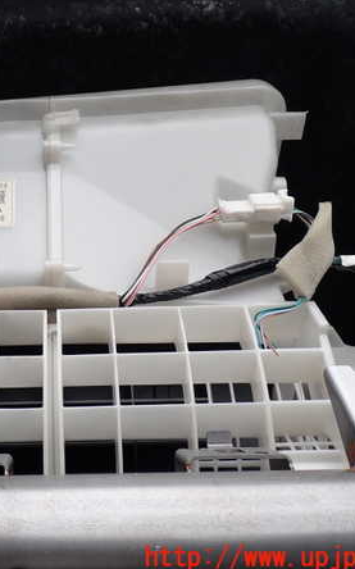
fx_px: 666
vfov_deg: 46.2
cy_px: 286
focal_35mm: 43
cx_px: 50
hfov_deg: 28.9
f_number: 3.2
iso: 100
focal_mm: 5.4
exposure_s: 1/100
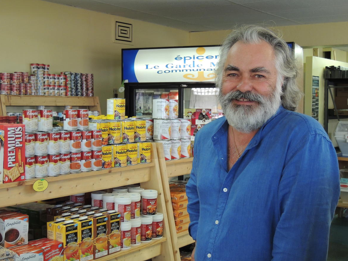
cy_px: 131
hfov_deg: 37.5
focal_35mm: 51
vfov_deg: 28.6
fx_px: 513
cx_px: 174
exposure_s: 1/40
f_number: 3.6
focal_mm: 8.9
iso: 400
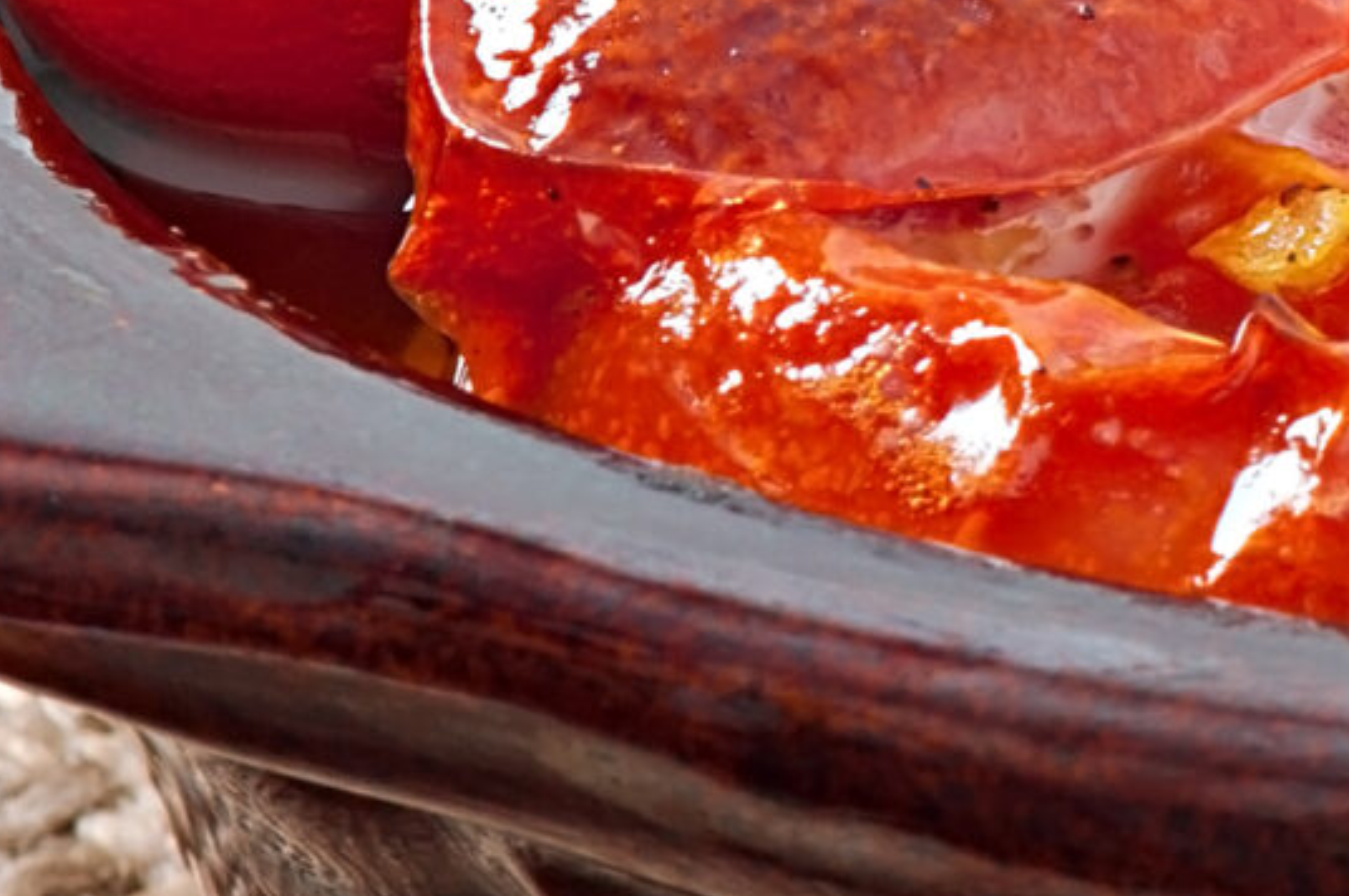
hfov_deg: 2.7
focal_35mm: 752
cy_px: 13
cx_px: 2242
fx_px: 28159
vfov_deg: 1.8
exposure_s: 1/200
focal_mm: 105
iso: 100
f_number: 13
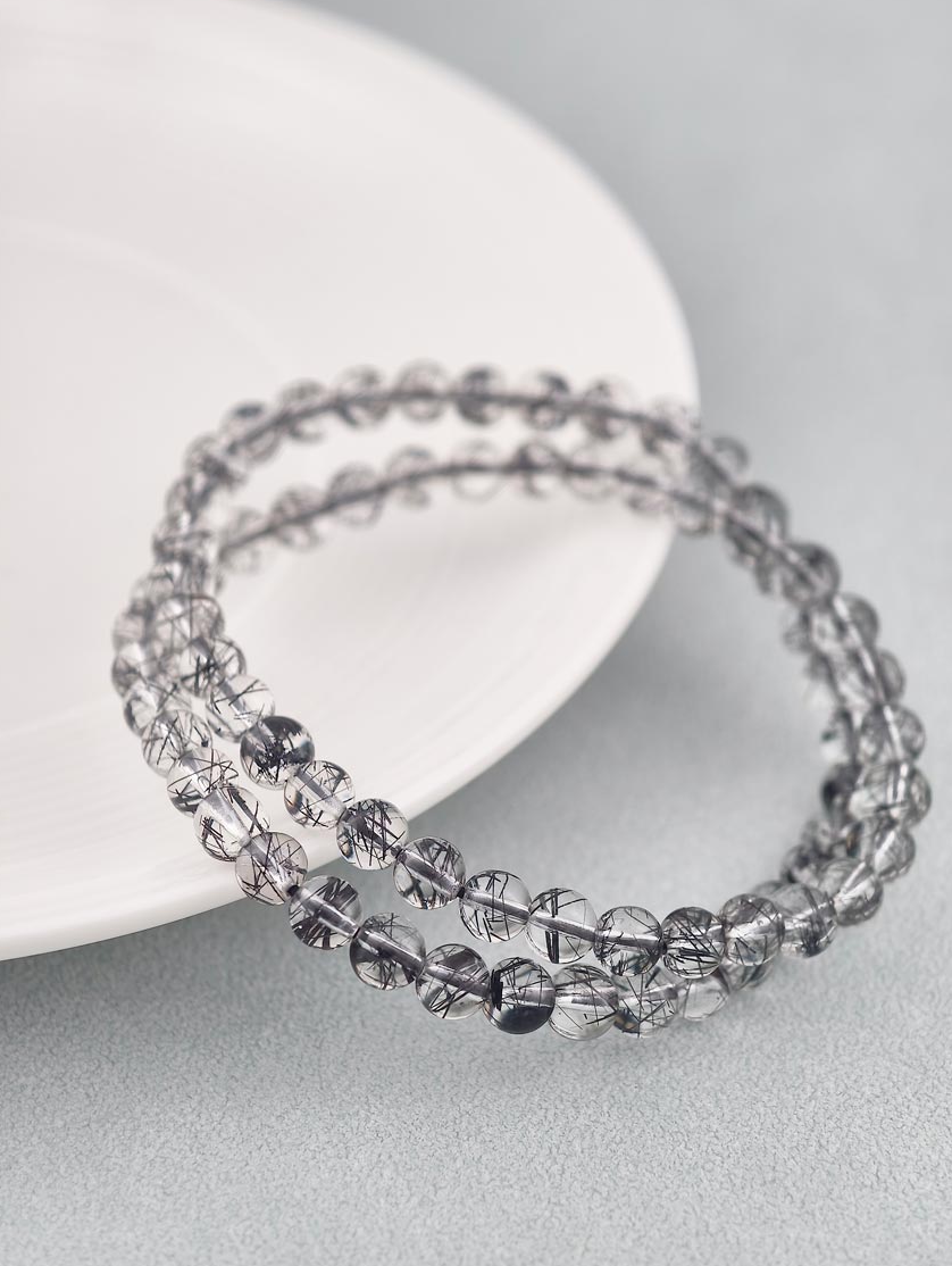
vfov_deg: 22.2
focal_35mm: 88
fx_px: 3221
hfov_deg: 16.8
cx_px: 485
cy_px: 620
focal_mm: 22.48
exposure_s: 1/160
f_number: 2.67
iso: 125
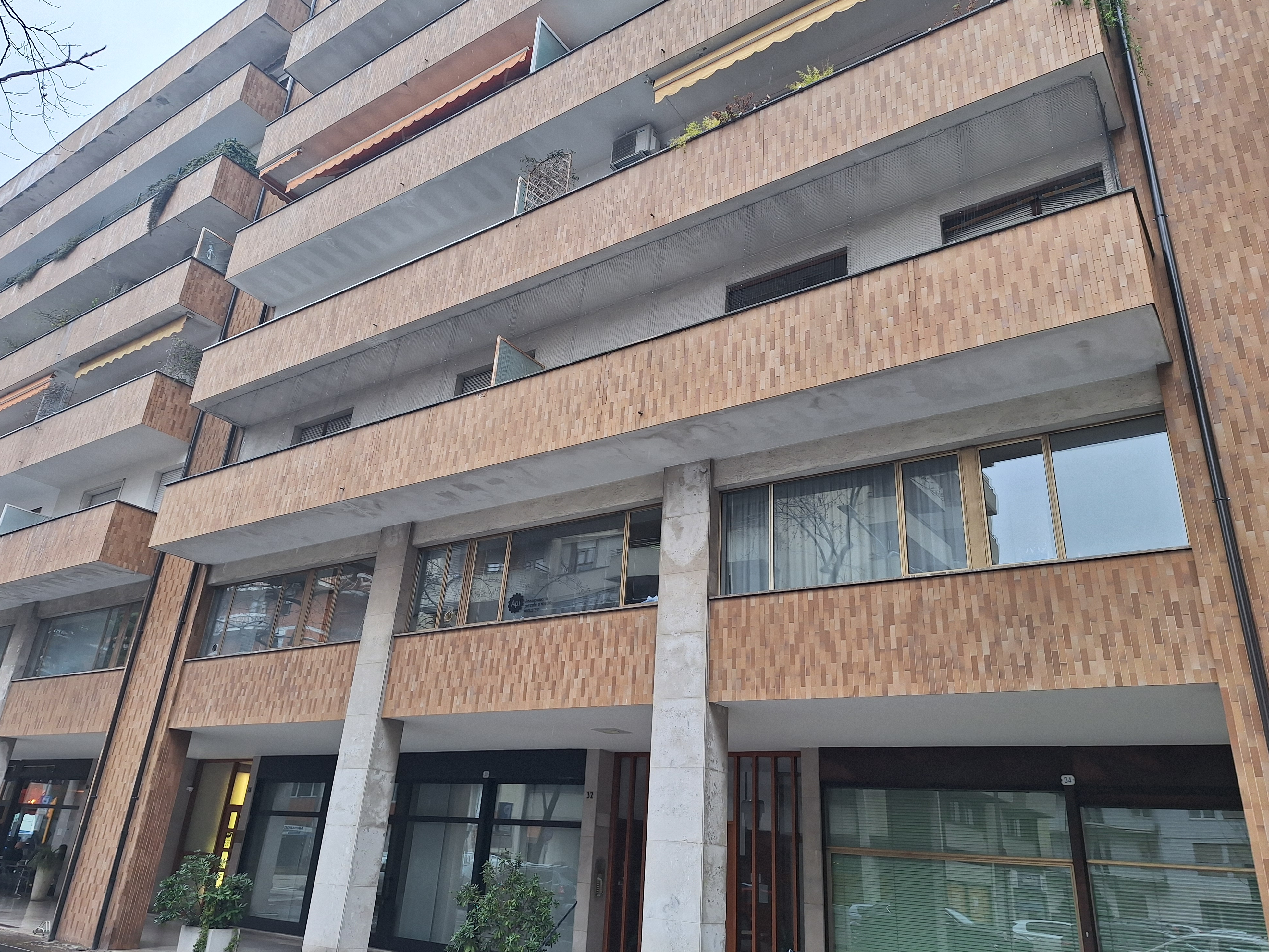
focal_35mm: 24
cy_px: 457
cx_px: 612
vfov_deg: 56.8
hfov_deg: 71.6
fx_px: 880
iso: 40
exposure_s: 1/353
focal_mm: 5.54
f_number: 1.8
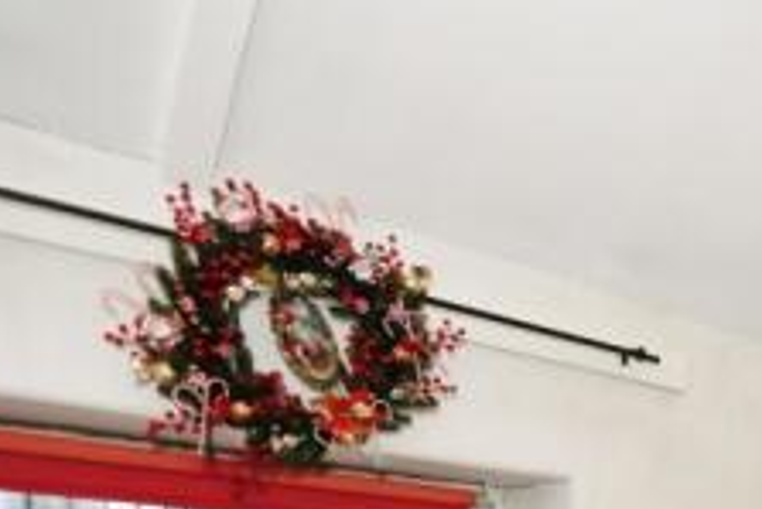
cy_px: 716
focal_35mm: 44
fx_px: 932
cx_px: 1020
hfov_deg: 32.1
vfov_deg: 25.0
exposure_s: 1/60
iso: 400
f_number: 8
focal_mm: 10
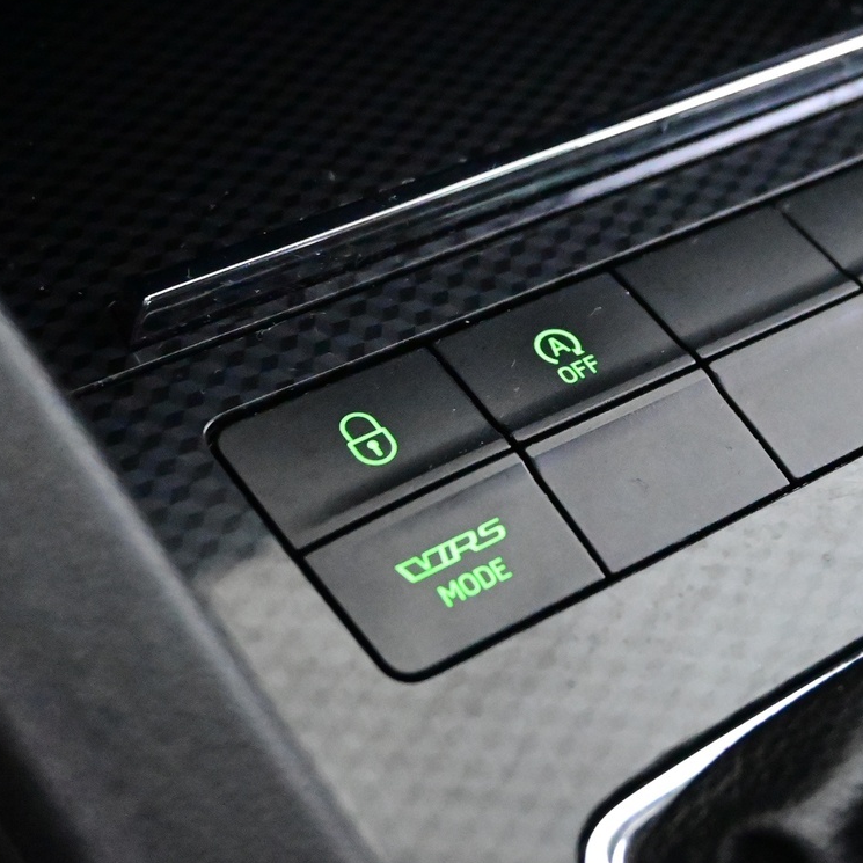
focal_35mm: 62
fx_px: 1760
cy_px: 388
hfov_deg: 27.3
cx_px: 599
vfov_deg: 27.5
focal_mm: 22.5
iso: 12800
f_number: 4
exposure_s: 1/40
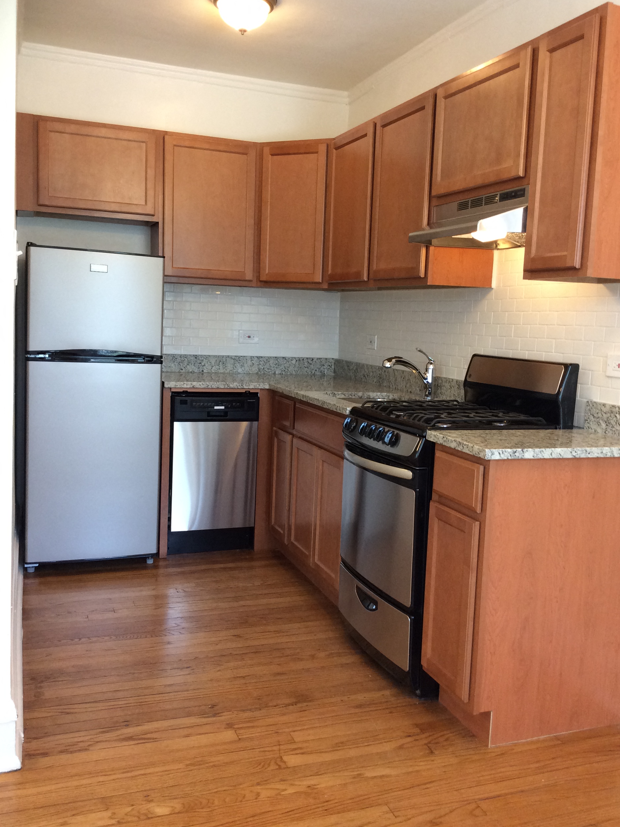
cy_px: 401
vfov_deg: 55.3
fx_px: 788
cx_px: 314
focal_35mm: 33
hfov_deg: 42.9
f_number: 2.4
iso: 64
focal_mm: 3.3
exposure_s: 1/24
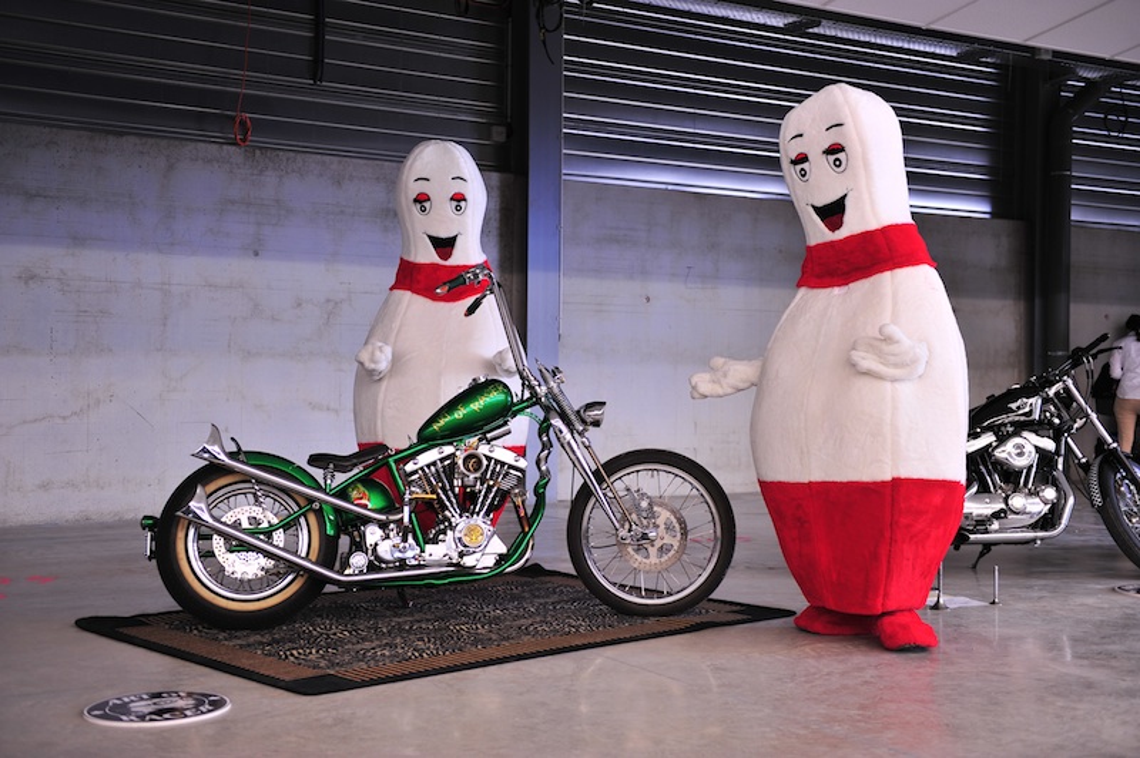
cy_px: 379
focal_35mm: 45
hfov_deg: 43.6
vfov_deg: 29.8
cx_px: 570
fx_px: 1424
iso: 200
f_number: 2.8
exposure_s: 1/50
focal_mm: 45
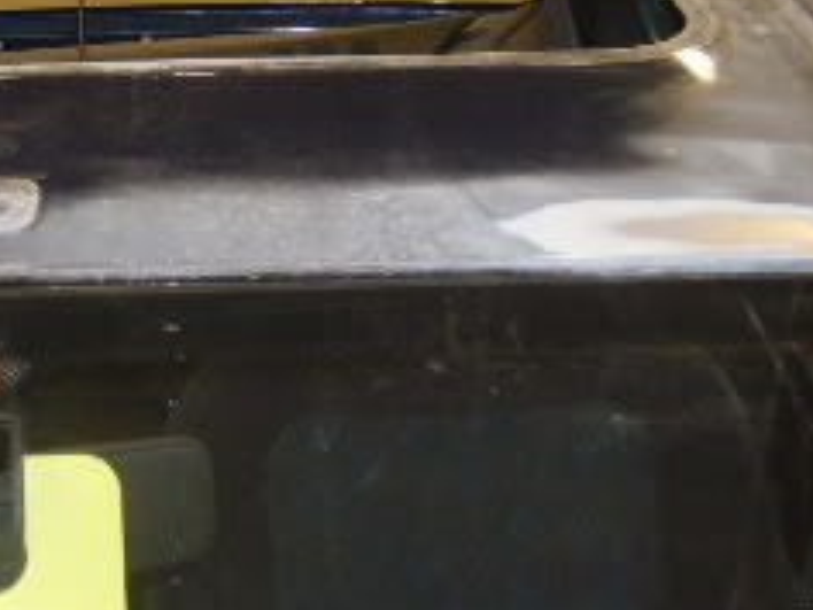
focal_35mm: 95
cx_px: 21
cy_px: 231
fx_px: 2231
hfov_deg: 20.1
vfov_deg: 15.5
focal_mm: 5.8
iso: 100
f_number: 2.8
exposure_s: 1/45
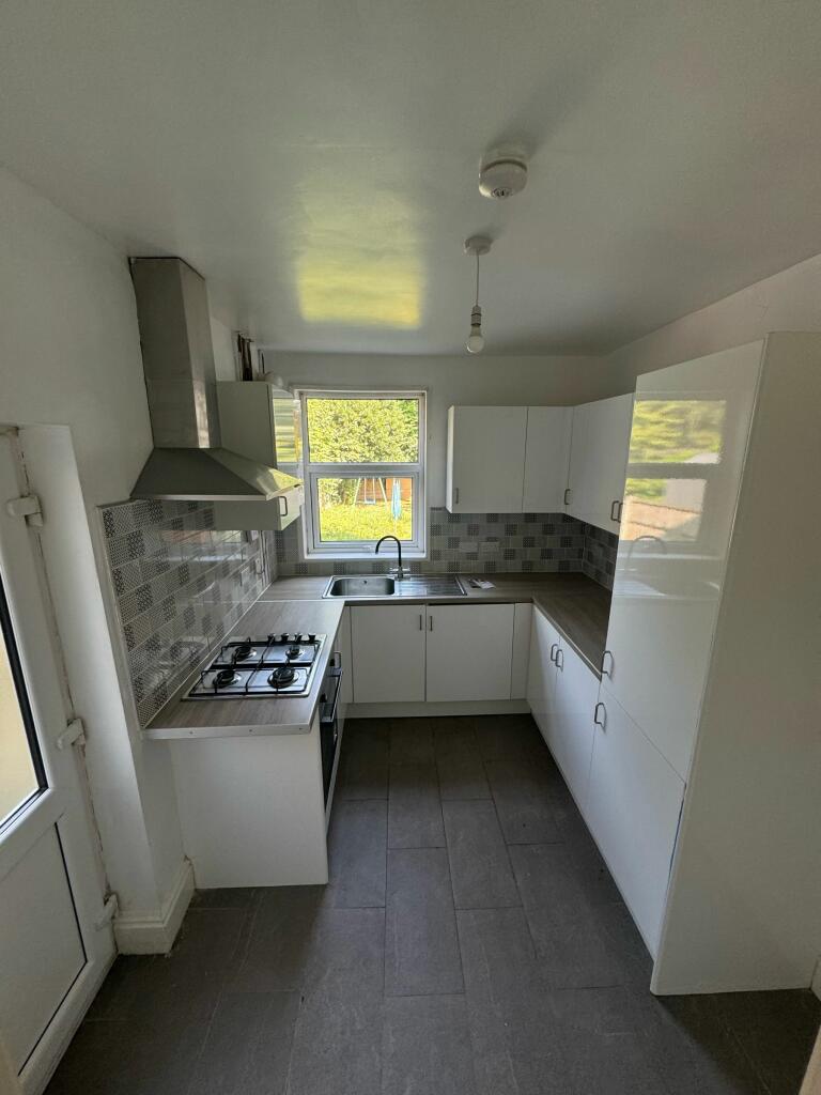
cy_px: 548
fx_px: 443
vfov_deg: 102.1
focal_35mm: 14
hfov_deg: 85.7
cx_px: 410
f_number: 2.2
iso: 160
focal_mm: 2.22
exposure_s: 1/99
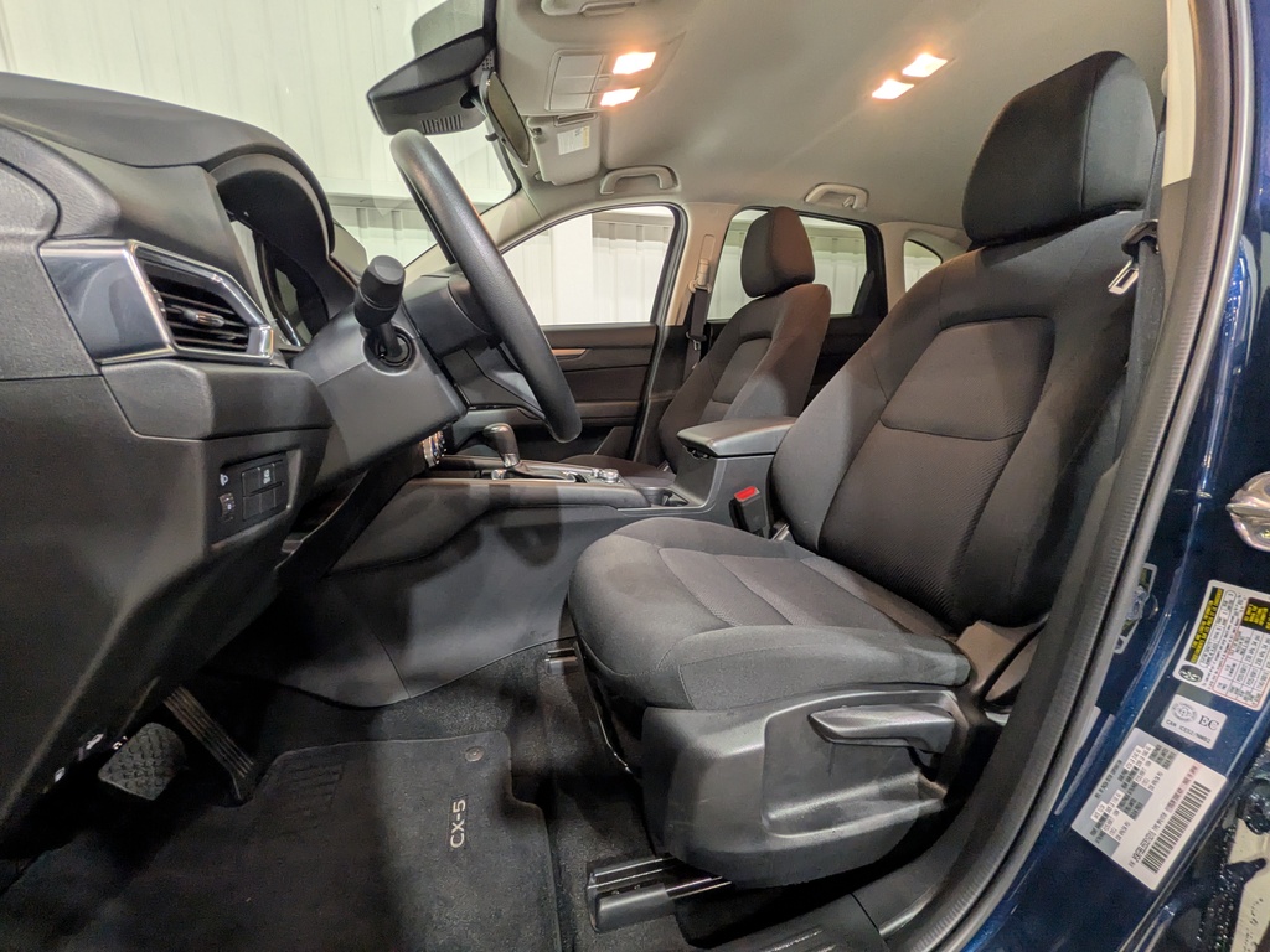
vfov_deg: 85.7
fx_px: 514
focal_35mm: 14
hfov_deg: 102.1
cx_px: 635
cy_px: 476
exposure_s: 1/25
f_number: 2.2
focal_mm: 1.83
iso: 129
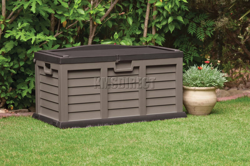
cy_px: 83
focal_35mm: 147
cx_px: 125
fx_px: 1020
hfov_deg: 14.0
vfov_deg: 9.3
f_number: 3.2
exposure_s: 1/320
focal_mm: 98
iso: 125
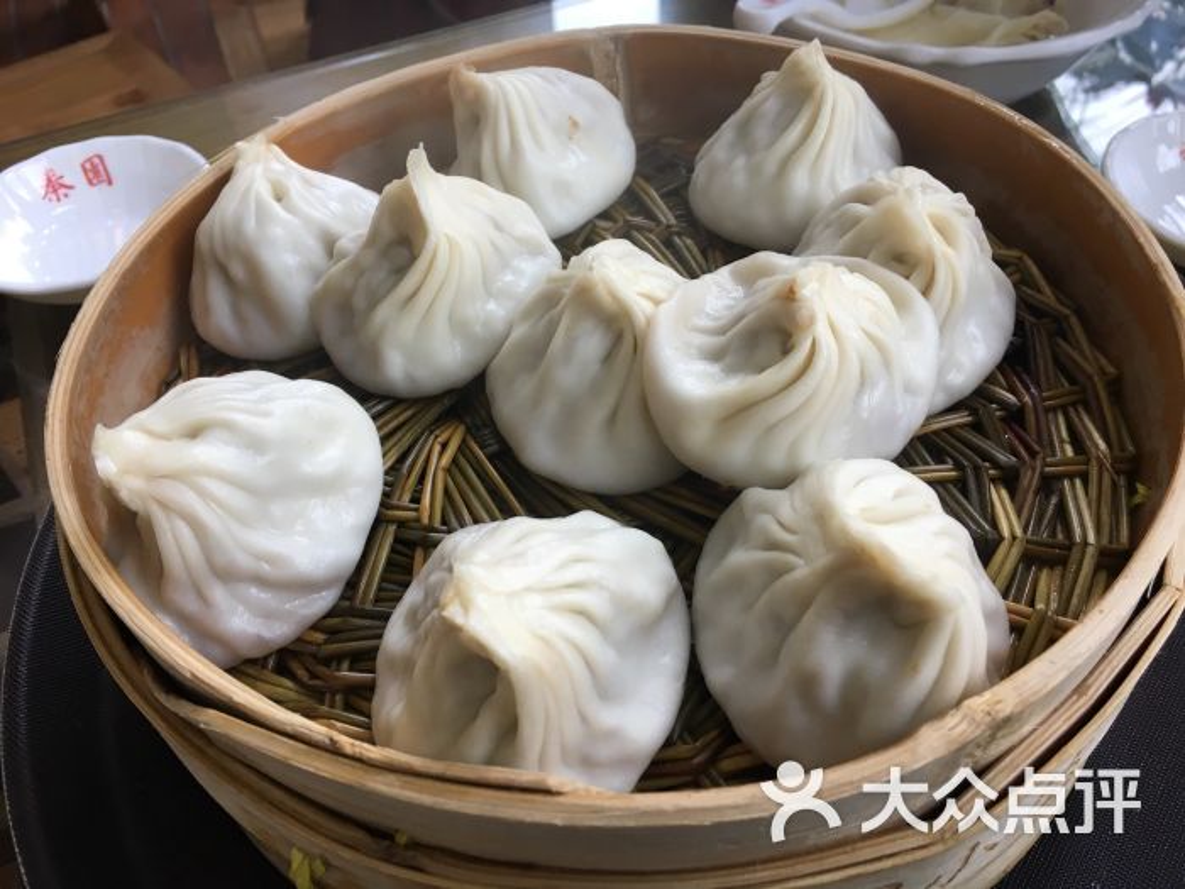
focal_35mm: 29
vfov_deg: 48.2
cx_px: 592
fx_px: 993
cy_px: 444
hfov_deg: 61.7
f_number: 2.2
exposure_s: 1/33
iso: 25
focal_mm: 4.15
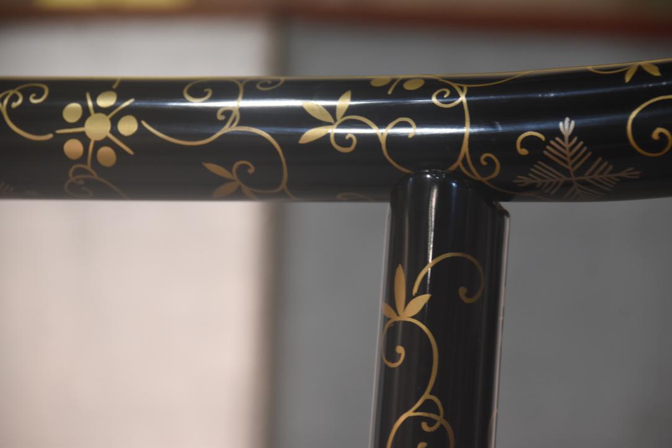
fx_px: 3640
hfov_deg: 10.5
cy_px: 224
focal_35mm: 195
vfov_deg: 7.0
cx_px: 336
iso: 900
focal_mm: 130
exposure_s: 1/60
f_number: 6
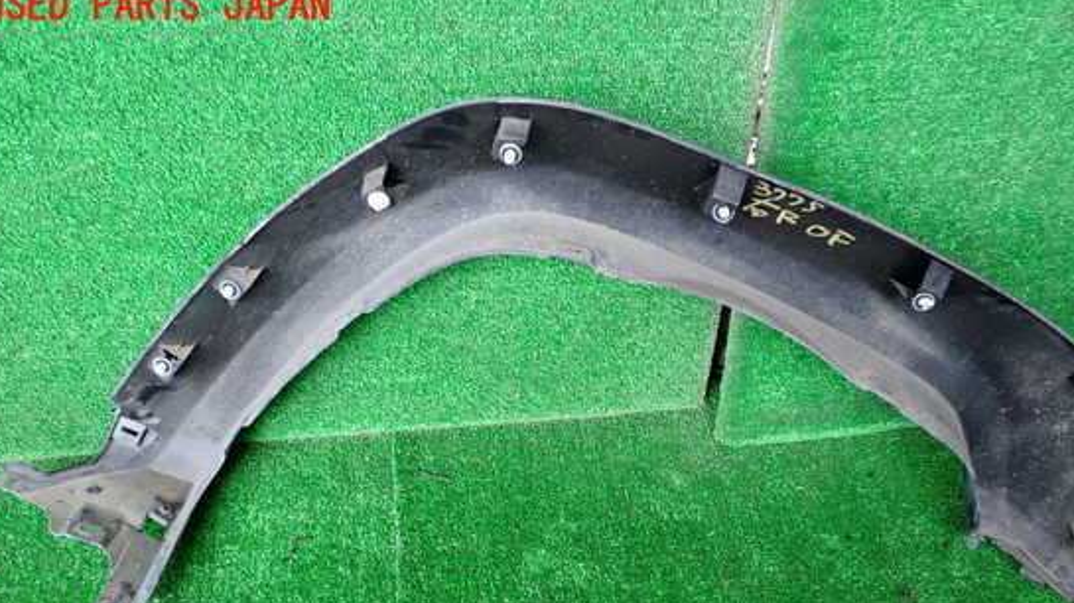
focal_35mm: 36
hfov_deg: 55.3
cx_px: 564
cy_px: 426
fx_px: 1025
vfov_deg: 32.4
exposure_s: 1/30
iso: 320
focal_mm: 5.4
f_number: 2.3
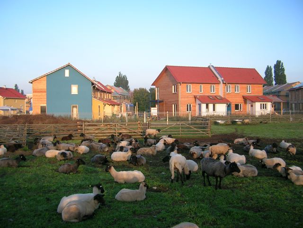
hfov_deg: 51.4
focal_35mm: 36
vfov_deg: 39.7
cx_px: 152
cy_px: 114
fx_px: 315
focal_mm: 5.5
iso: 50
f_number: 2.8
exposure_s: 1/220
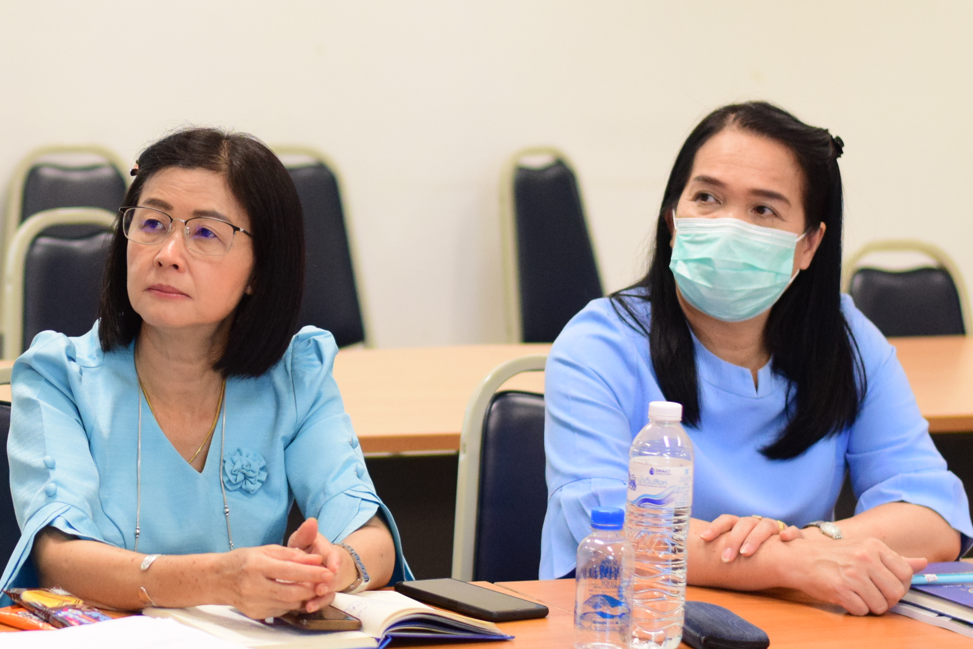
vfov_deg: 10.4
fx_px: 3568
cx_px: 170
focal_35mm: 132
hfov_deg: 15.4
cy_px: 266
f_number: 2.5
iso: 2000
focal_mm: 50
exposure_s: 1/500
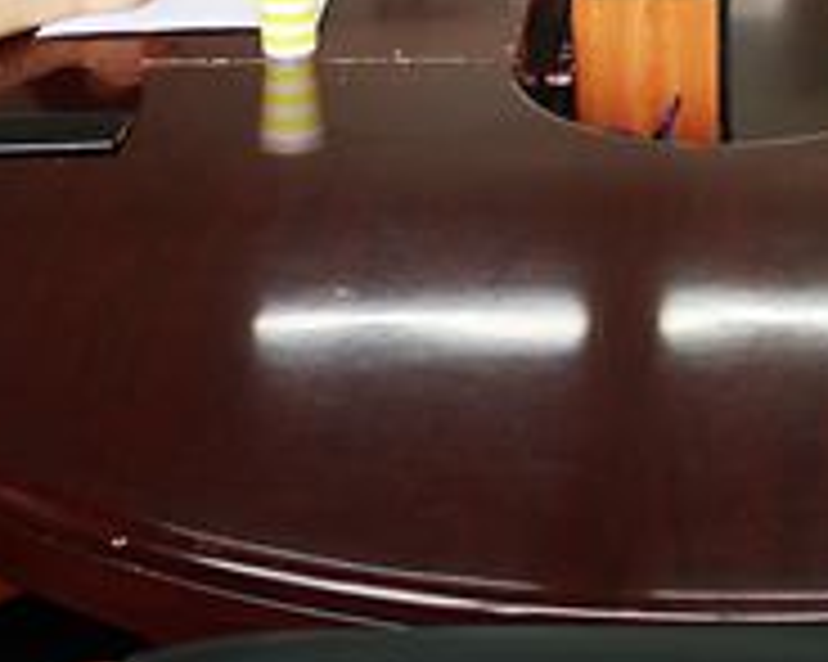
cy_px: -306
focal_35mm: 86
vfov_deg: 16.4
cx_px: 657
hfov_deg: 22.0
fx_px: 2106
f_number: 1.8
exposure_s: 1/100
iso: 100
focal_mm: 5.58
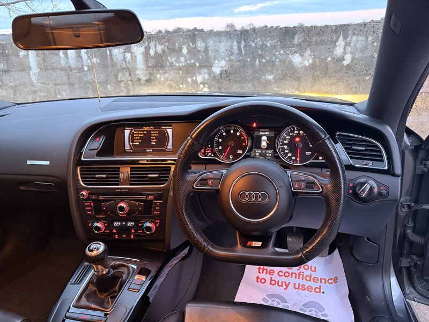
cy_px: 161
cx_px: 214
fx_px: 322
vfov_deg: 53.1
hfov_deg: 67.3
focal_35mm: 26
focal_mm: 5.96
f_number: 1.6
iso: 500
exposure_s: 1/40
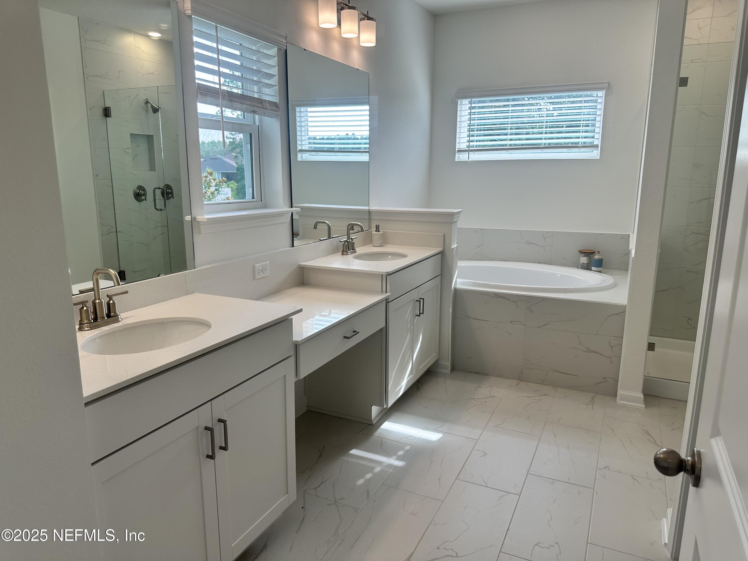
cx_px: 374
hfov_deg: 71.6
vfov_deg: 56.8
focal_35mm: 24
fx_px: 519
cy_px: 280
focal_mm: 6.86
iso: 80
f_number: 1.78
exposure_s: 1/280
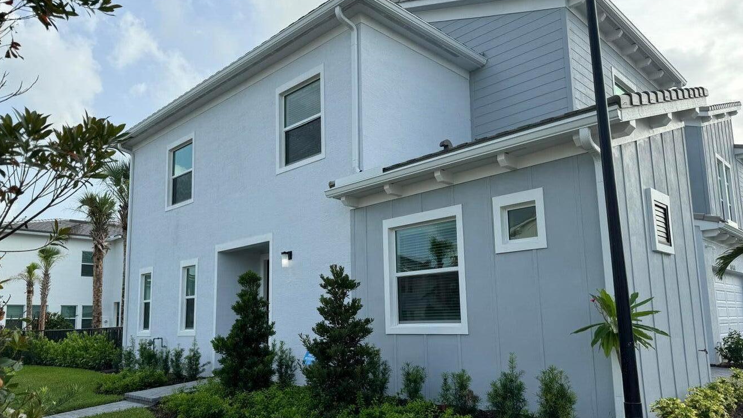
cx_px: 362
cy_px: 243
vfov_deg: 42.8
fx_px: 532
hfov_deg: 69.8
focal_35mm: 27
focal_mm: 6.76
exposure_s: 1/1818
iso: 80
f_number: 1.78
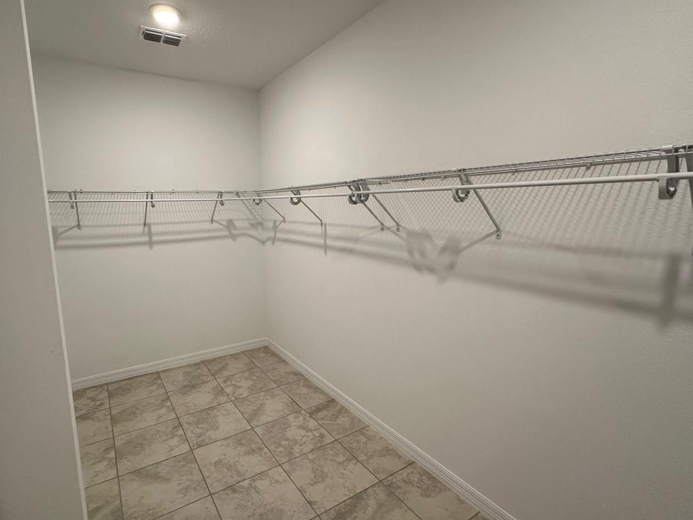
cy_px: 259
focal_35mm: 18
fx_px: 360
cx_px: 306
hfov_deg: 87.4
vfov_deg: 71.6
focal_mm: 2.22
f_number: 2.2
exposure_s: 1/120
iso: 200
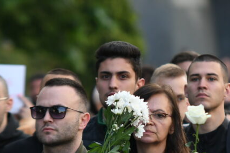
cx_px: 147
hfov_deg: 2.9
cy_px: 127
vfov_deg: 1.9
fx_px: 4569
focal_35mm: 715
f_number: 4
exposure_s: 1/500
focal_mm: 200
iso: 500
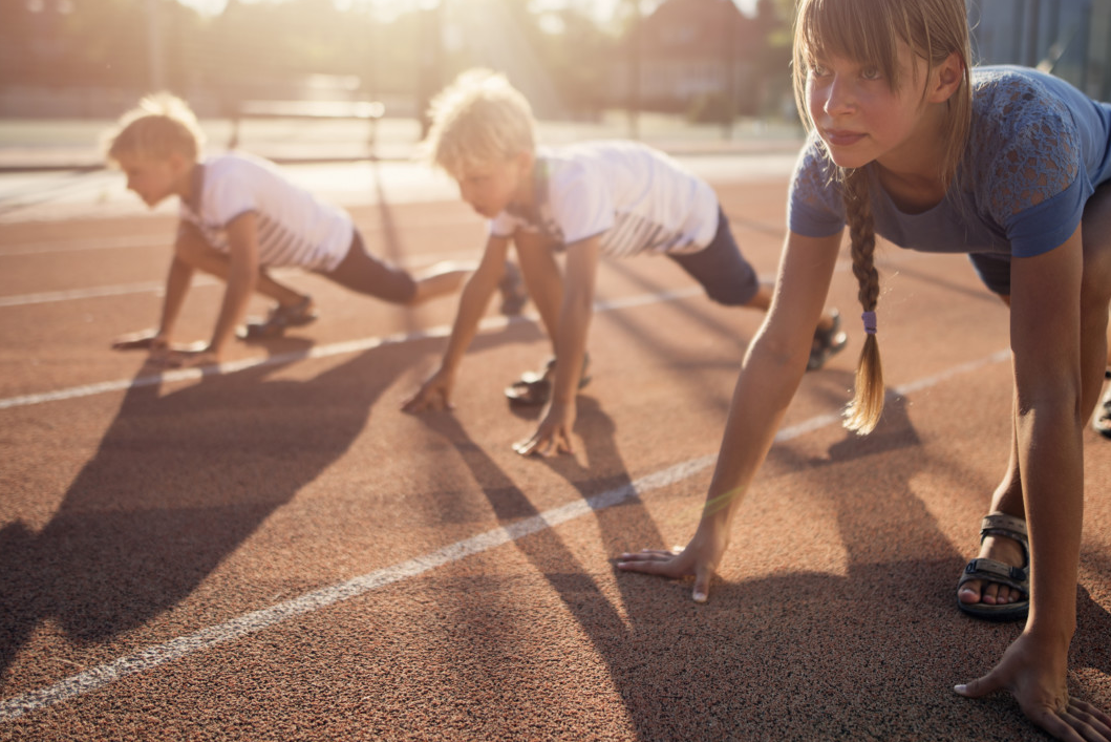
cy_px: 288
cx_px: 607
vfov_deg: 38.7
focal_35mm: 34
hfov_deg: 55.7
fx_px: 1050
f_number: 1.4
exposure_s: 1/3200
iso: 64
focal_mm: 24
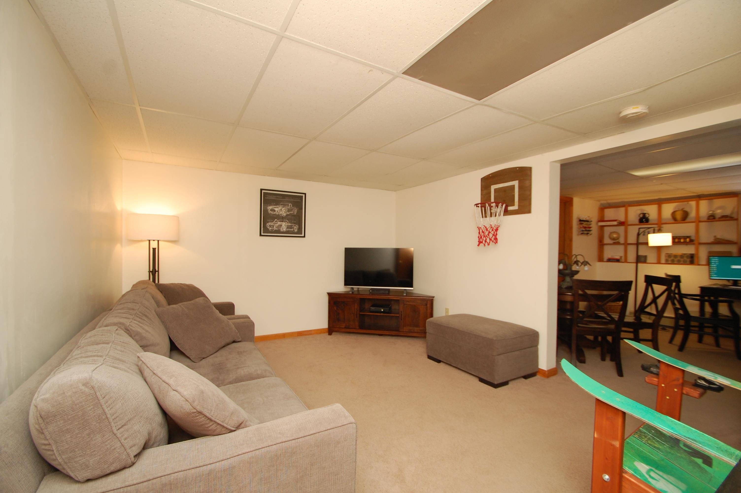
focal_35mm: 15
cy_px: 246
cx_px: 370
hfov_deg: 100.4
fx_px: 308
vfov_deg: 77.2
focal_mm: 10
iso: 400
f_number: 4
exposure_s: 1/60
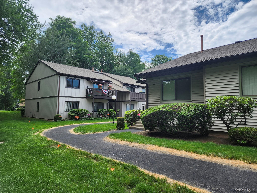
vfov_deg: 58.9
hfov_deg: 73.9
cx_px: 128
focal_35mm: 23
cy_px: 96
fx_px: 171
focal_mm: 5.54
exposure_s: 1/994
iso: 25
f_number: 1.8
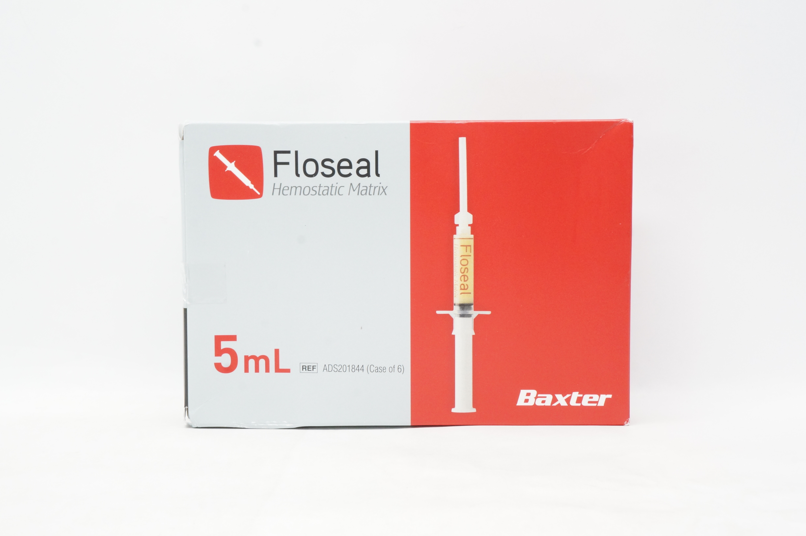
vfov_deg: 26.4
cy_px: 268
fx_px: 1141
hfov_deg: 38.9
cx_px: 403
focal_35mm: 51
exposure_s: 1/15
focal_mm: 34
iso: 1600
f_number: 14
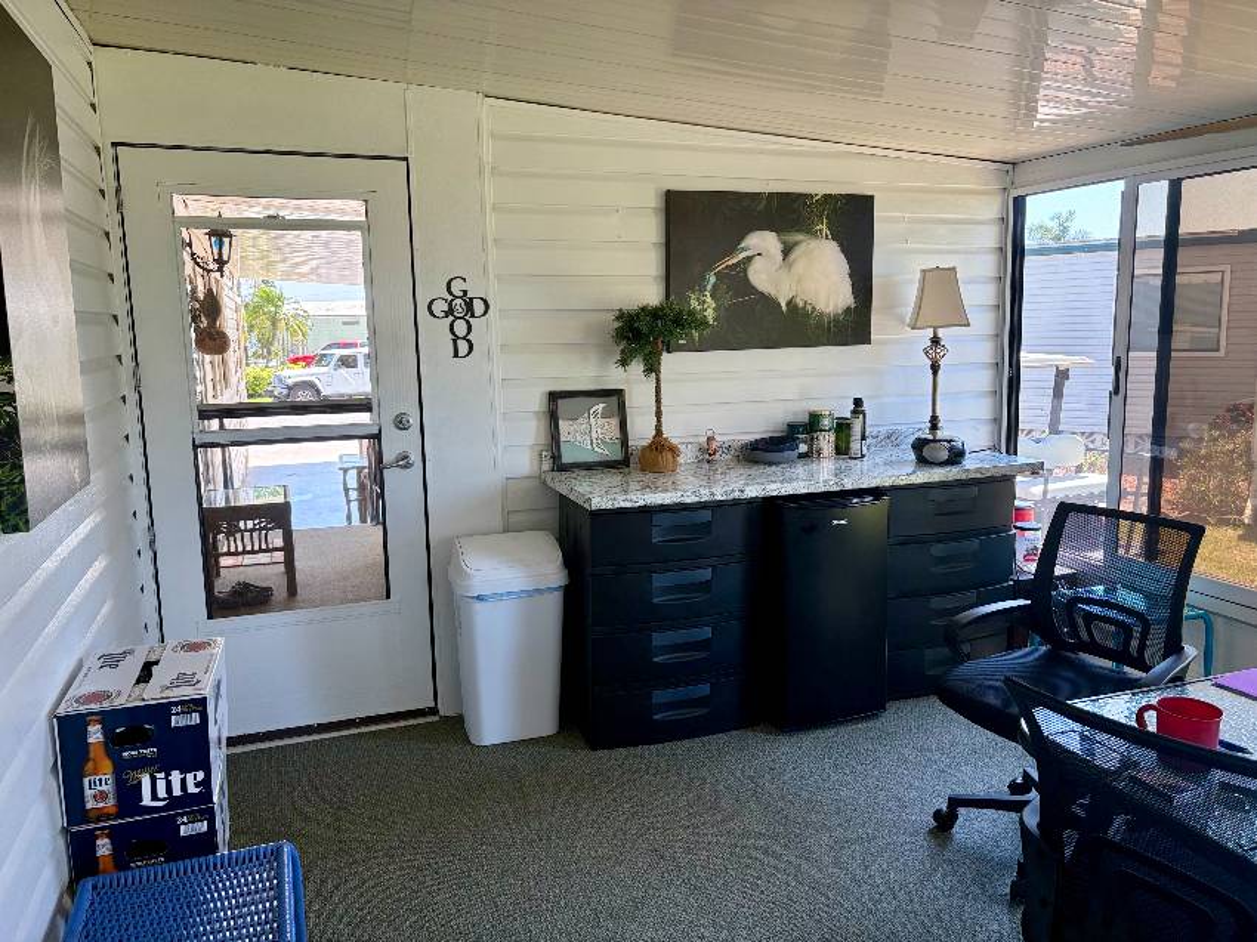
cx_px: 628
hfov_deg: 67.3
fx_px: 944
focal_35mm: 26
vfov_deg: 53.0
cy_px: 471
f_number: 1.6
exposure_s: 1/197
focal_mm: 5.96
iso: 100
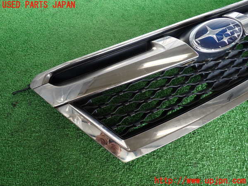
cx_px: 124
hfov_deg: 69.4
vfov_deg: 54.9
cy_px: 93
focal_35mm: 25
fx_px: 179
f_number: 2
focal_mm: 4.5
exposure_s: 1/60
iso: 100
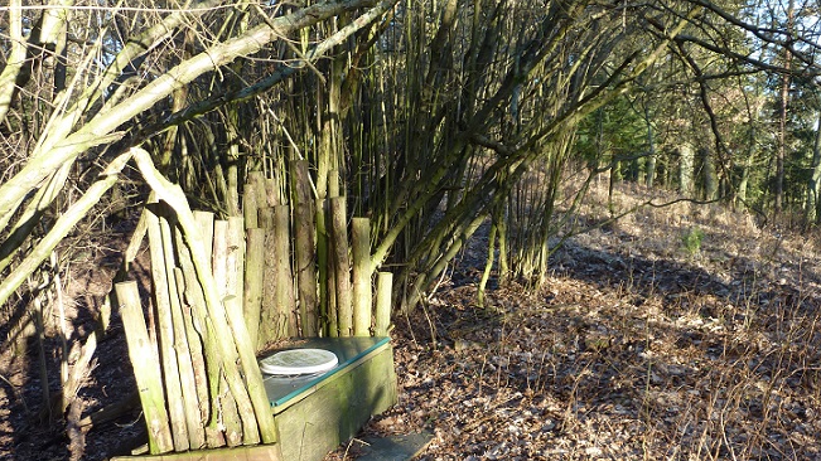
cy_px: 306
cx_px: 412
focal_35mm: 33
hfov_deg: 59.5
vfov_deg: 35.3
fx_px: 718
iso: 80
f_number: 3.4
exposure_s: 1/50
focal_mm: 5
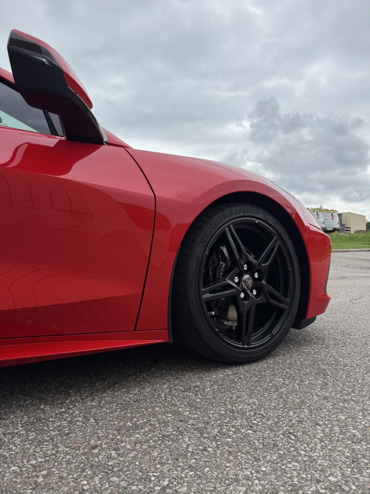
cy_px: 247
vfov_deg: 71.6
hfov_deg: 56.8
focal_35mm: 24
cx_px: 185
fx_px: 342
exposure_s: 1/2710
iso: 80
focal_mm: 6.76
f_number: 1.78
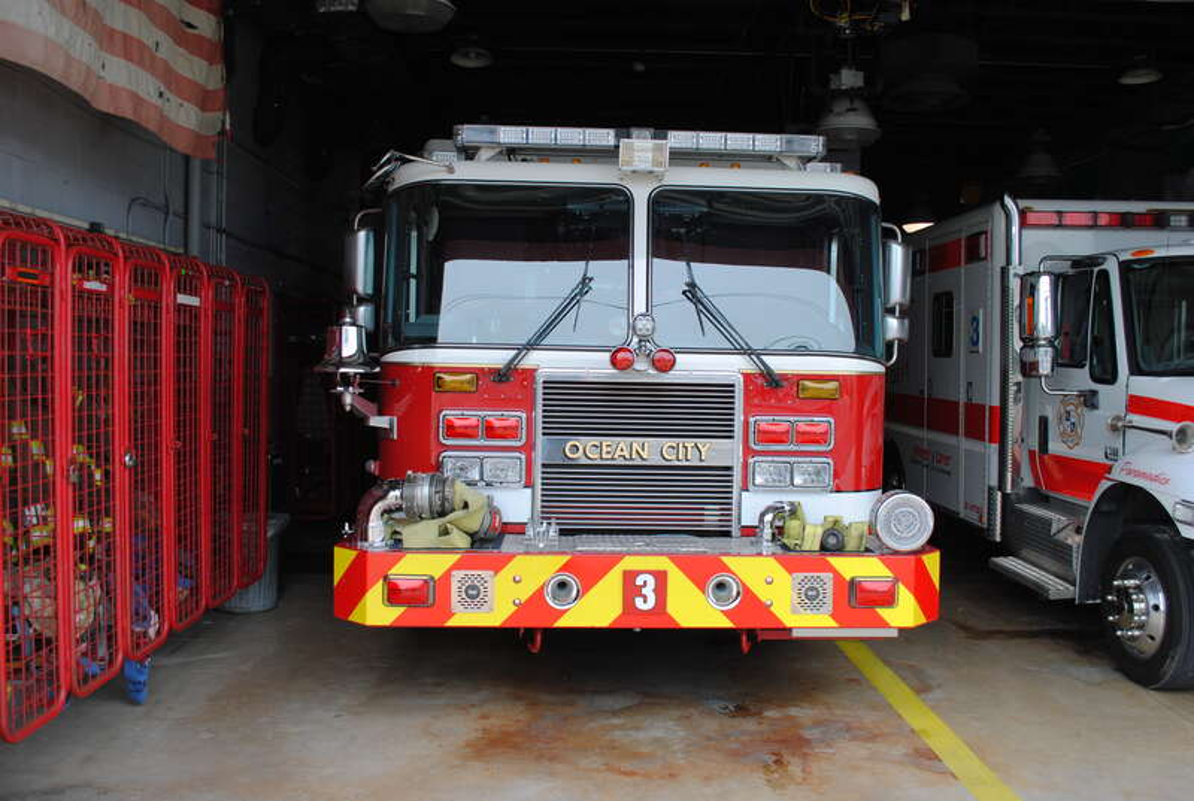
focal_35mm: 33
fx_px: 1097
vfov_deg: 40.1
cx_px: 597
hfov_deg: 57.1
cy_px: 400
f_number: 5.6
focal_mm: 22
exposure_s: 1/125
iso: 100
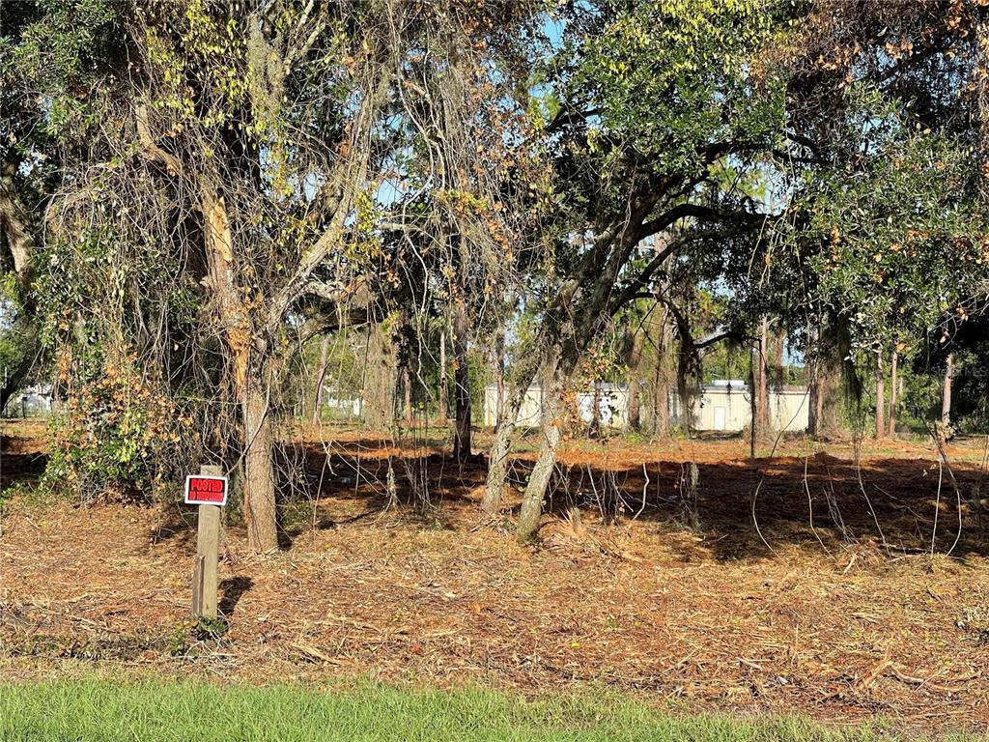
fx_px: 1829
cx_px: 494
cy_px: 371
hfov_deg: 30.3
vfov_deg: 22.9
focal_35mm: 64
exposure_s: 1/419
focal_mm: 7.5
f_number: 2.2
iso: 20
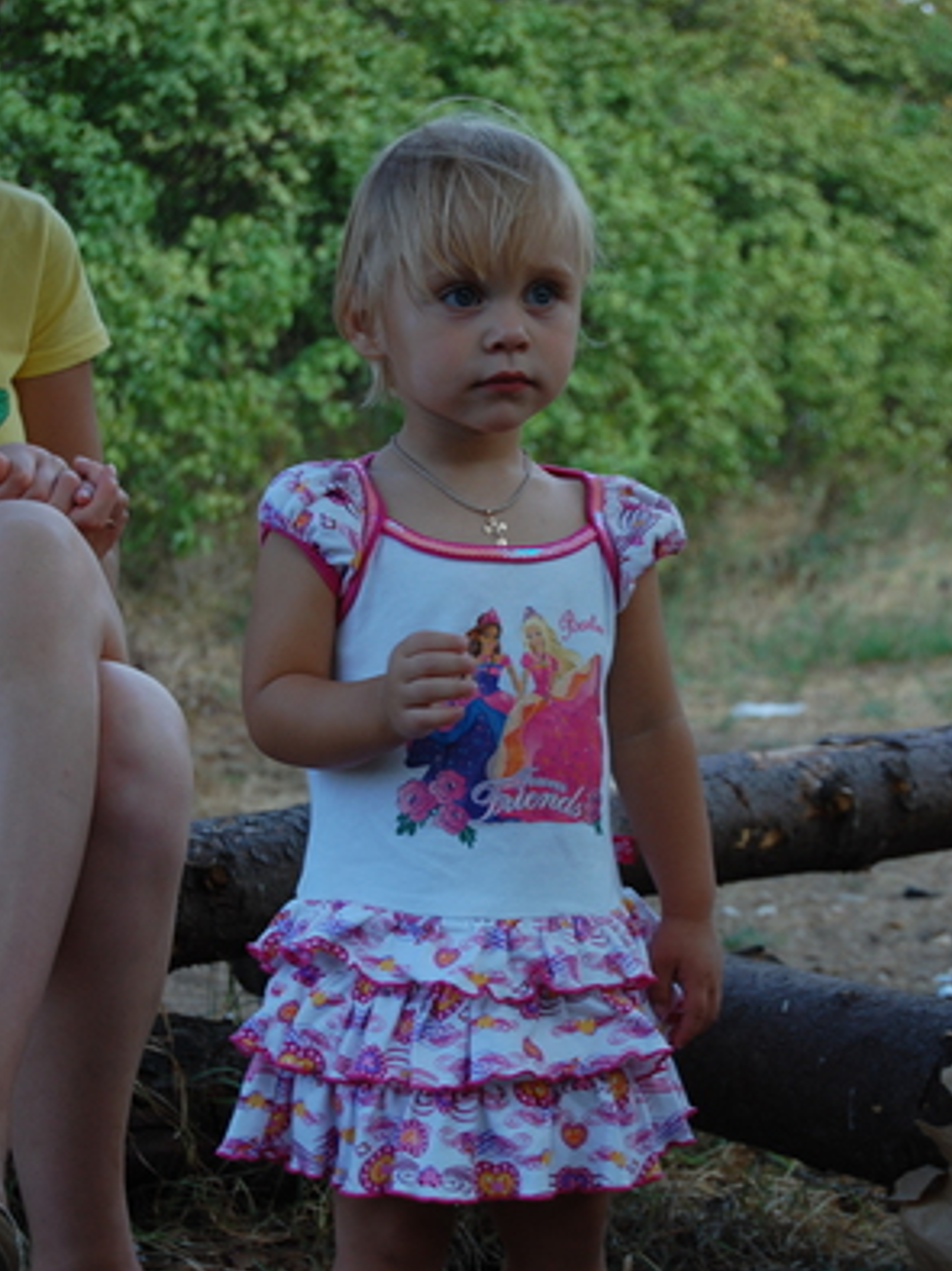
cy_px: 719
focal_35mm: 91
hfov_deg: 16.3
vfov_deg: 21.6
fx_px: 3324
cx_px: 476
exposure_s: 1/125
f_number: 5.6
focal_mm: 55
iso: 250
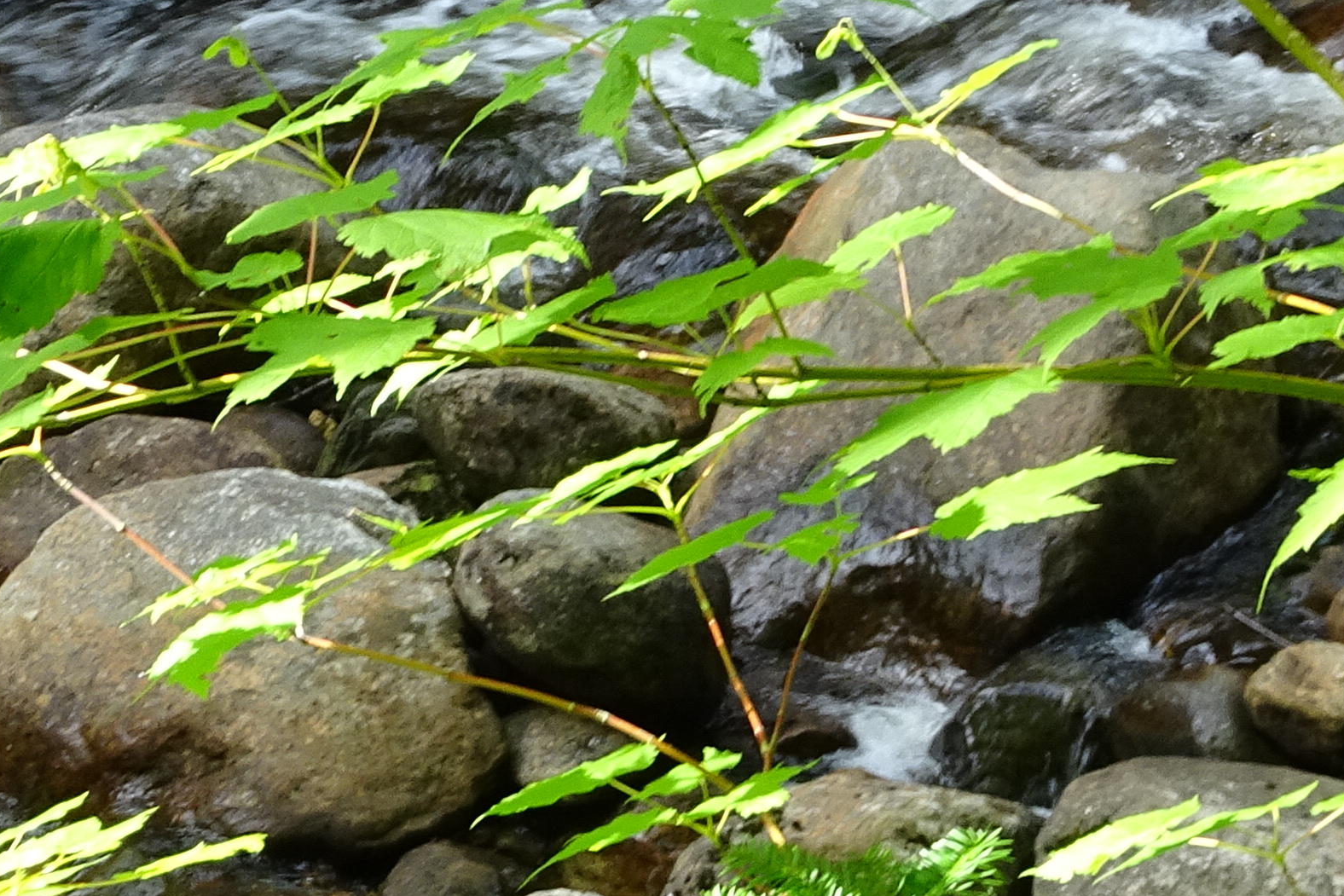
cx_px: 264
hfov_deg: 12.2
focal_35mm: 168
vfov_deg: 8.1
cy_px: -59
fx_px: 6272
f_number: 4.5
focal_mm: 8.84
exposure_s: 1/60
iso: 80
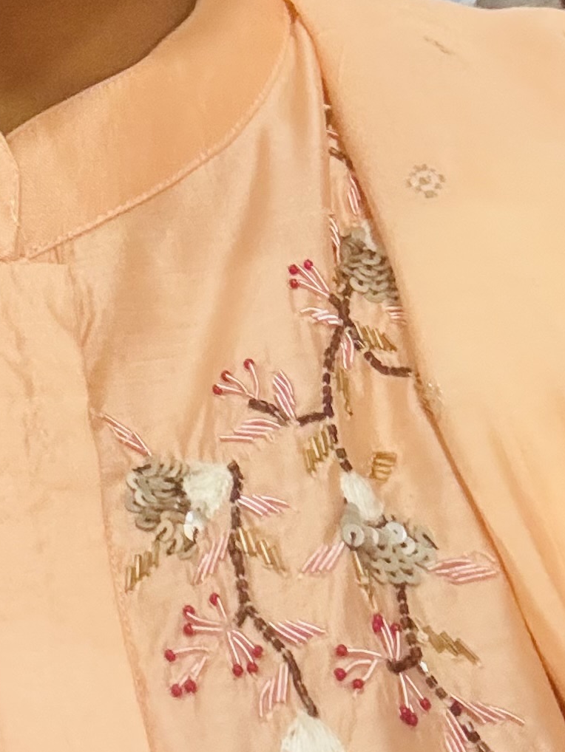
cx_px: -149
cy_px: -177
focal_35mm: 91
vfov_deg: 20.0
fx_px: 1980
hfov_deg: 15.5
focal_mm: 2.69
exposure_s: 1/25
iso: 500
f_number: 1.9
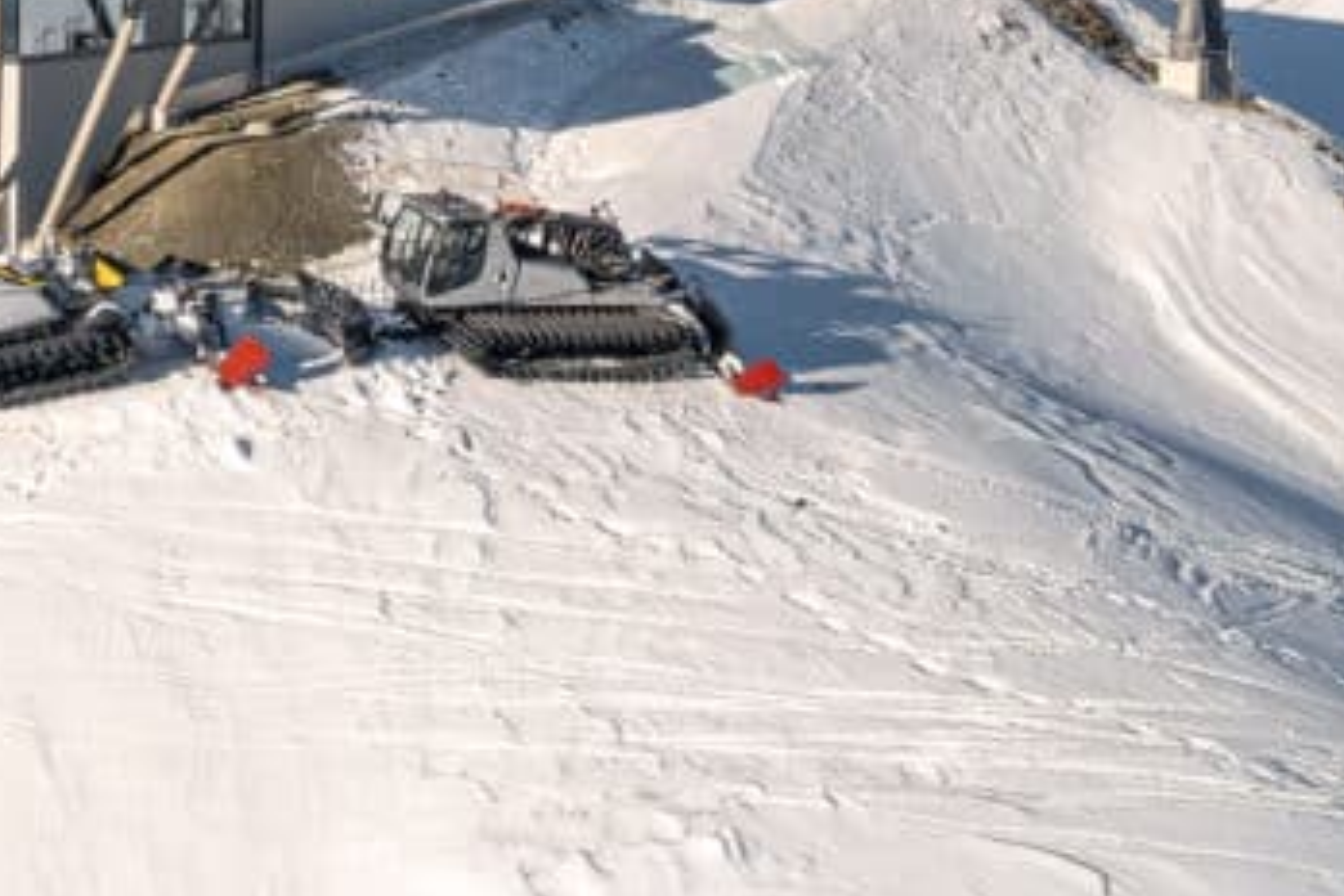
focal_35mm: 87
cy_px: -239
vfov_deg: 15.1
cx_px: 268
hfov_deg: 23.0
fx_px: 3248
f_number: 6.3
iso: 200
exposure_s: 1/800
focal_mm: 10.26
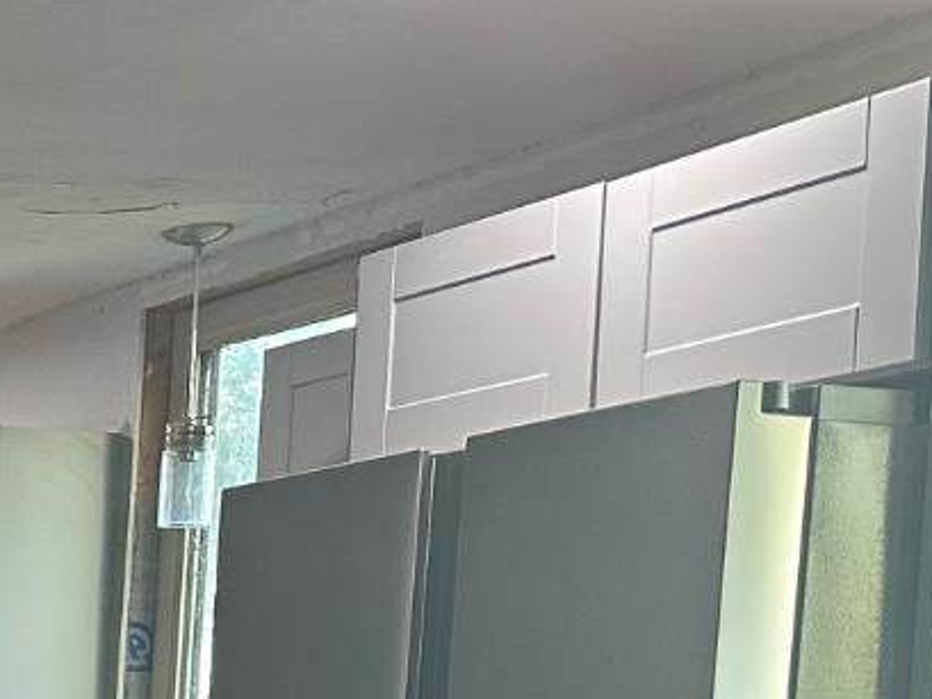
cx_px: -700
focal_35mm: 88
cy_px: 1017
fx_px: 2370
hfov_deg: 18.1
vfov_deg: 15.6
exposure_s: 1/60
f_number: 1.78
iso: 250
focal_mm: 6.86
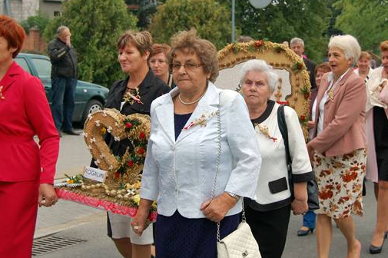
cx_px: 184
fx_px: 614
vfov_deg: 23.7
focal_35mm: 57
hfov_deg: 35.1
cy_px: 135
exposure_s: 1/160
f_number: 6.3
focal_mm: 32
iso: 200
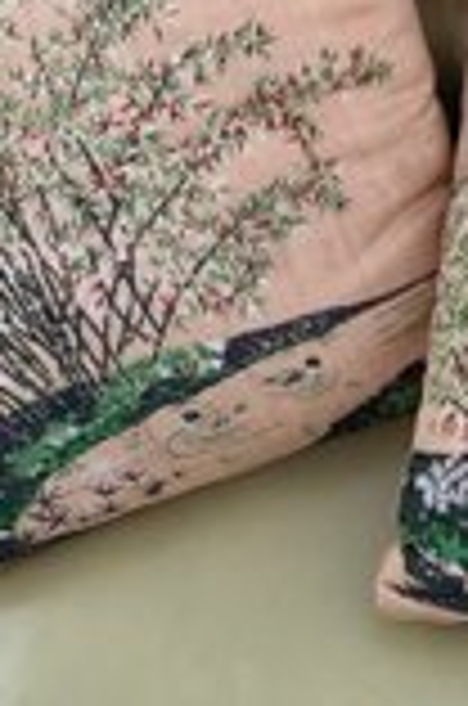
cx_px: 484
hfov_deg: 19.8
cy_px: 286
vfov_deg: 30.5
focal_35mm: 66
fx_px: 1293
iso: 125
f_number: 1.8
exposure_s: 1/60
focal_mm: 3
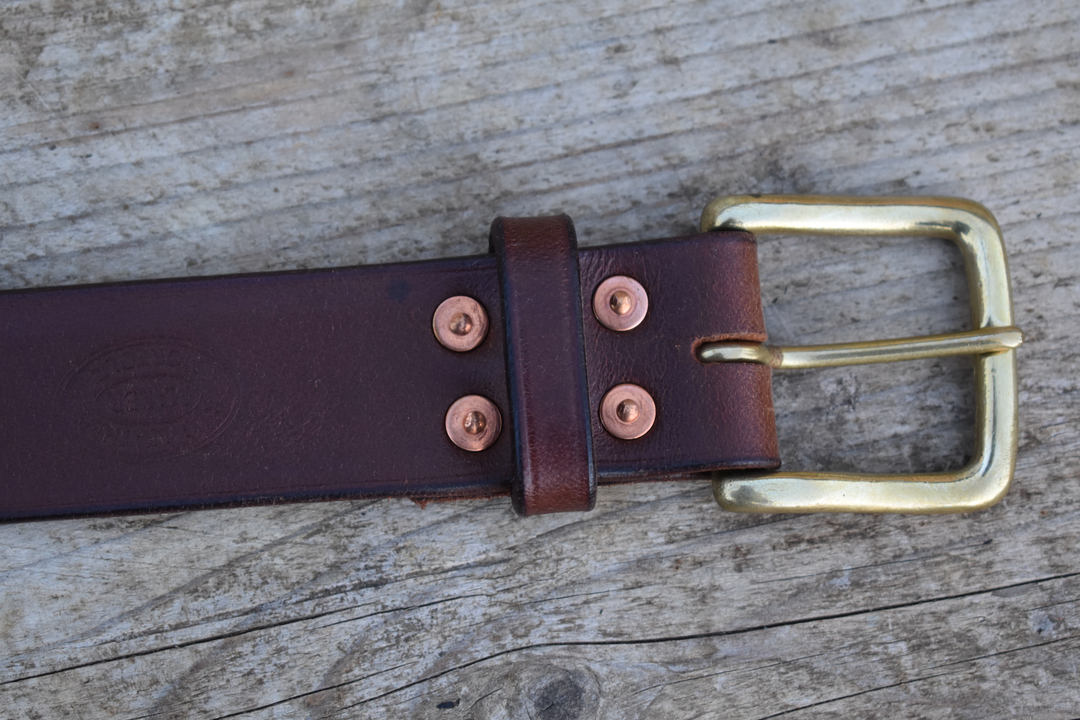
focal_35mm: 82
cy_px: 360
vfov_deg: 16.6
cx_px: 540
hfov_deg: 24.6
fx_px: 2475
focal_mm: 55
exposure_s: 1/125
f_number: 5.6
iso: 800
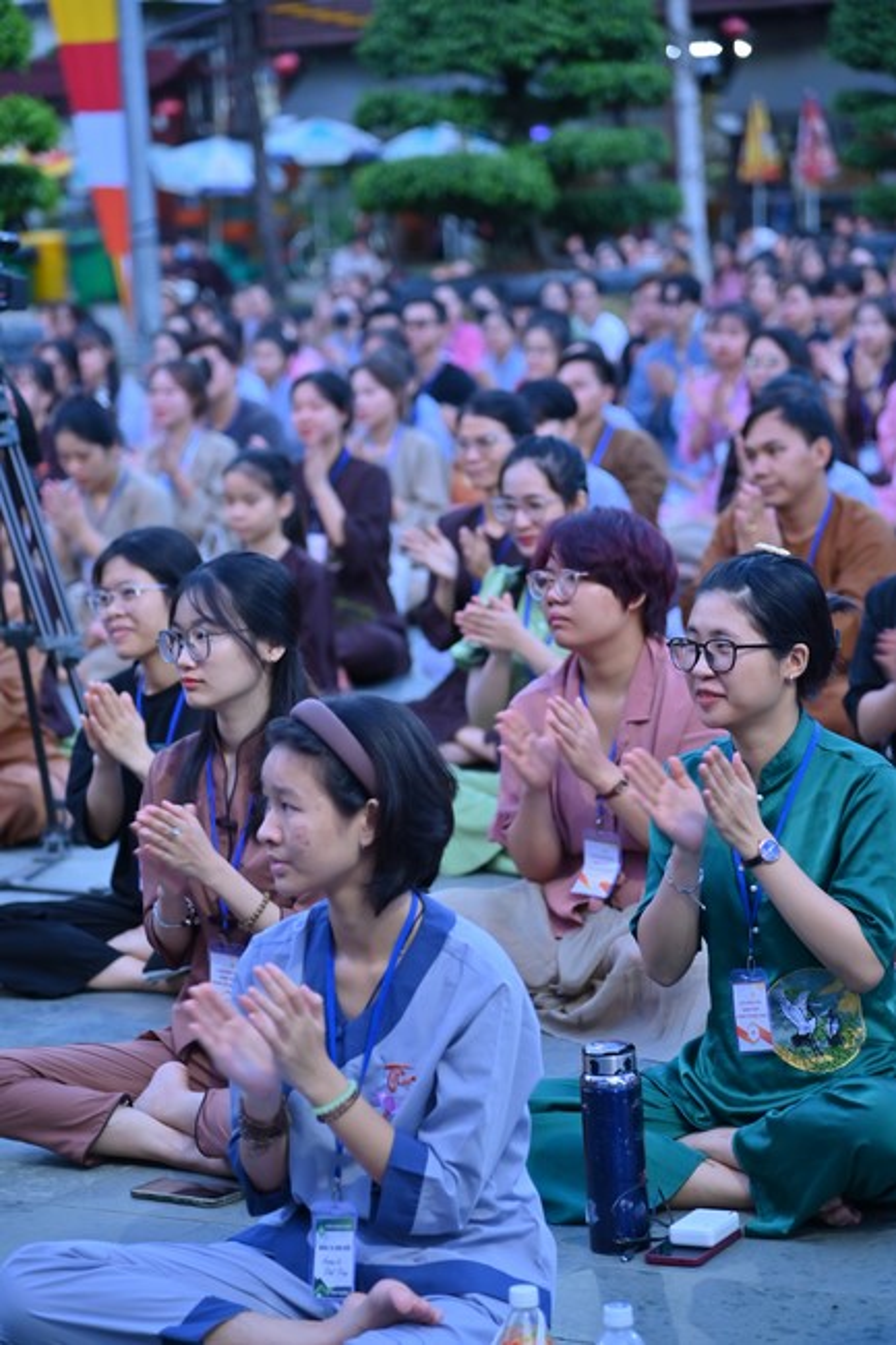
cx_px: 448
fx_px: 3922
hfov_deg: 13.0
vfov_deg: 19.5
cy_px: 672
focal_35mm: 105
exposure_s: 1/80
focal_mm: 105
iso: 800
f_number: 4.5
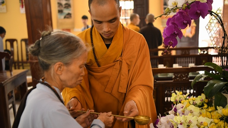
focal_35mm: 45
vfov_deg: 26.5
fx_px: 272
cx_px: 113
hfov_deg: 45.5
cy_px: 74
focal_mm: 42
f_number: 2.8
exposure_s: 1/125
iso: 4000
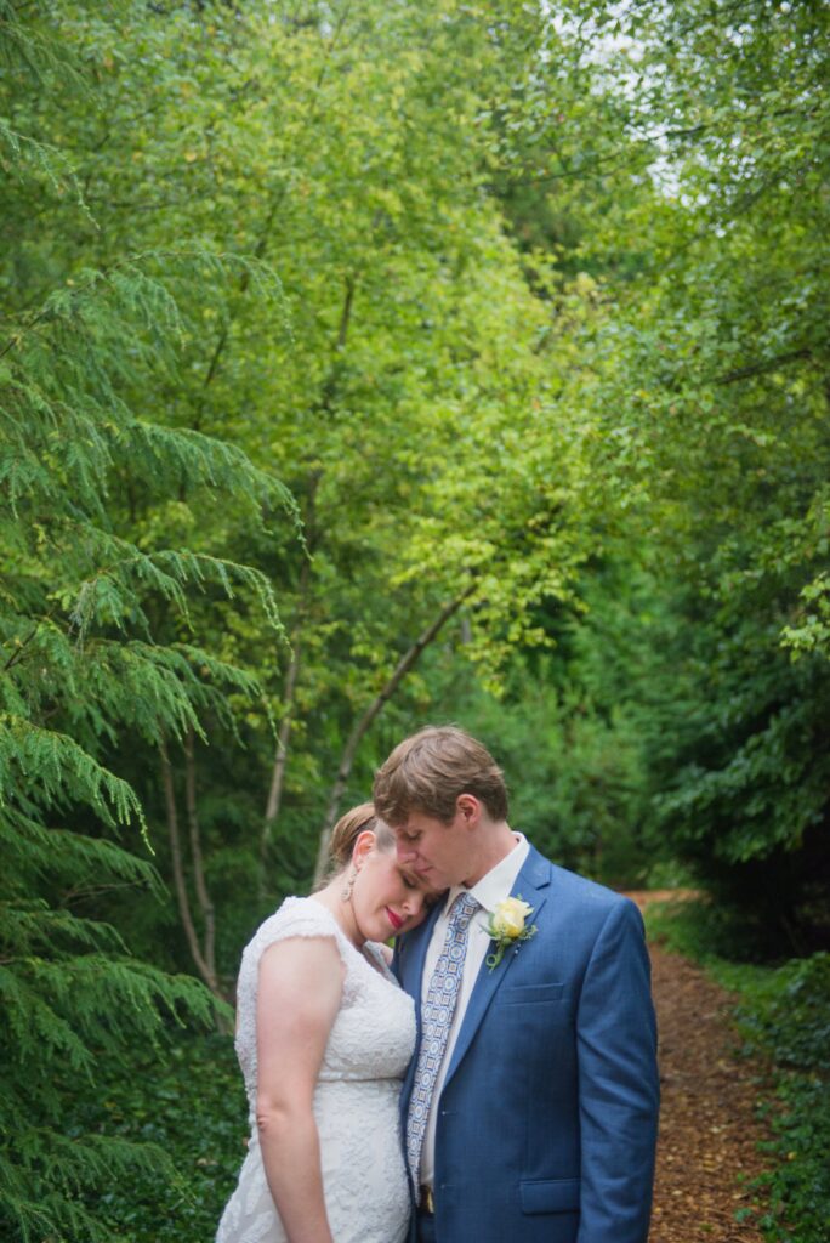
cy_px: 622
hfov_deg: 24.7
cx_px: 415
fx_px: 1899
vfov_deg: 36.2
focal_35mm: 55
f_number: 2.8
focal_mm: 55
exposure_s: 1/2000
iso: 1250
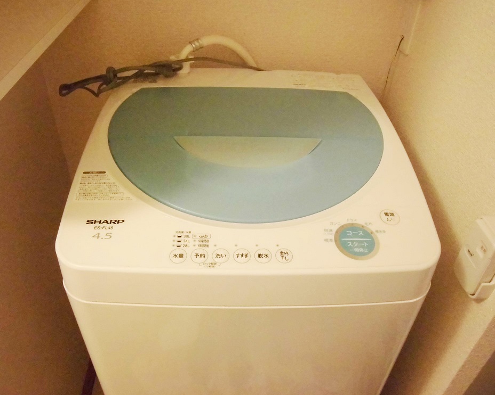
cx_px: 248
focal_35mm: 28
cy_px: 201
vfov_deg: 51.5
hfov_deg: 62.2
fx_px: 410
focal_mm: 4.7
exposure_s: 1/25
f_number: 2.8
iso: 800
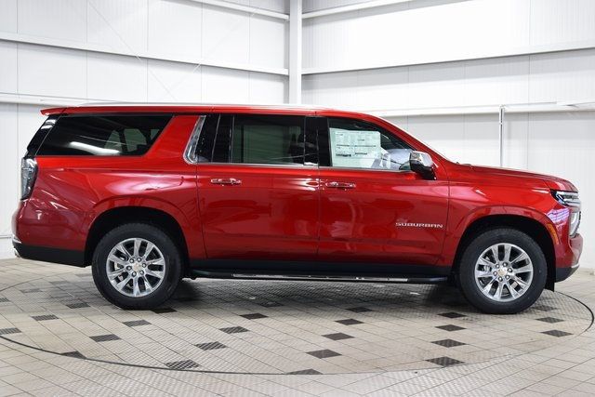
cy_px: 198
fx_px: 793
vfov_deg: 28.1
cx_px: 298
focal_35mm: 48
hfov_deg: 41.1
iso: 640
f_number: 6.3
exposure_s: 1/15
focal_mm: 32
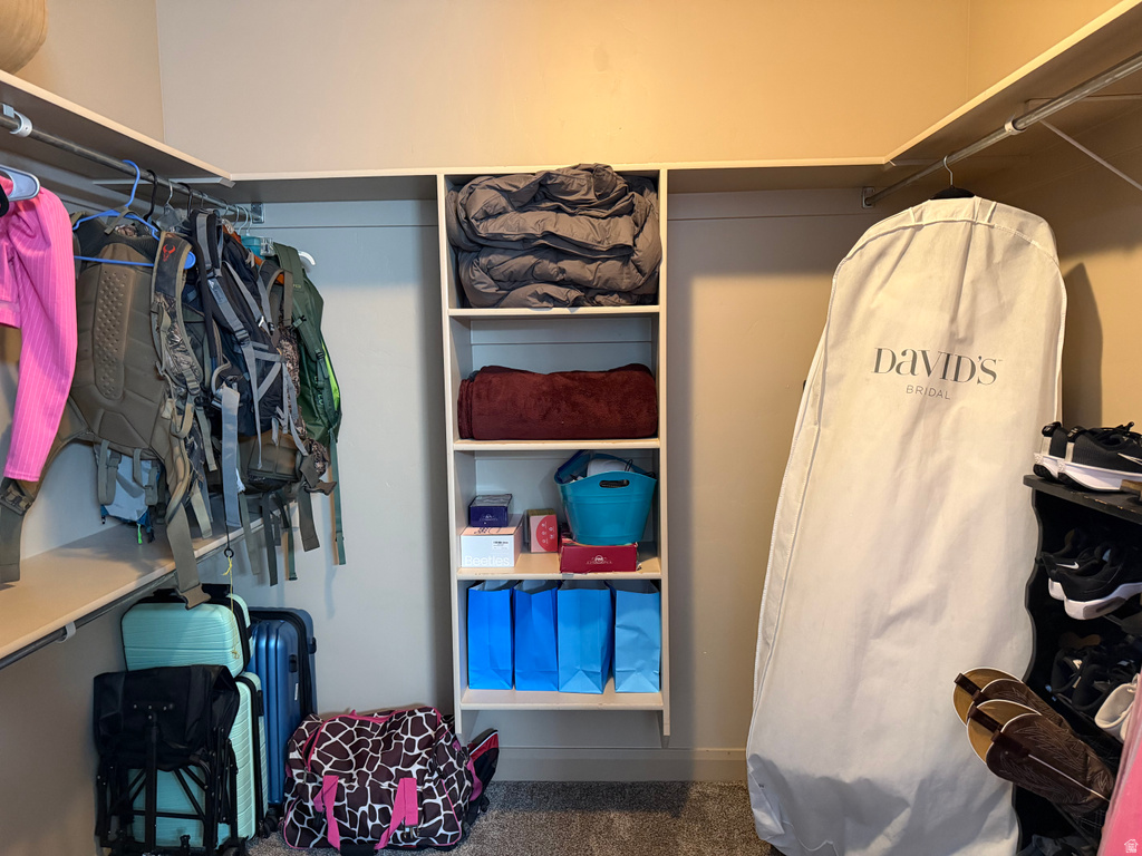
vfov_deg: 56.8
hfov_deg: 71.6
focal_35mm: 24
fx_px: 792
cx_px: 571
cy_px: 428
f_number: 1.78
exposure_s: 1/40
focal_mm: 6.76
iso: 640
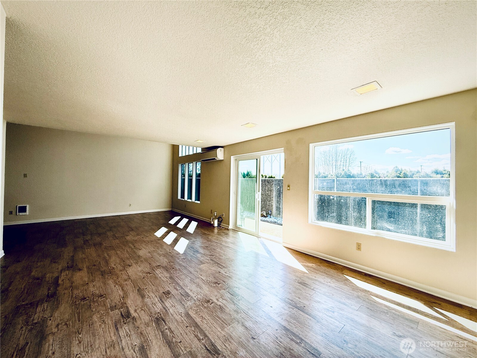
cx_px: 238
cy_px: 179
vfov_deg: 85.7
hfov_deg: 102.1
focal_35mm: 14
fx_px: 193
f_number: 2.2
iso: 64
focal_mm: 2.22
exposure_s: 1/308
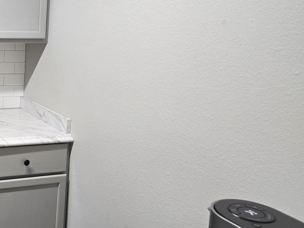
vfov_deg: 29.3
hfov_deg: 34.8
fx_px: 430
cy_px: 61
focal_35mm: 49
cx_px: -9
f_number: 1.7
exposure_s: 1/120
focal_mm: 6.3
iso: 200
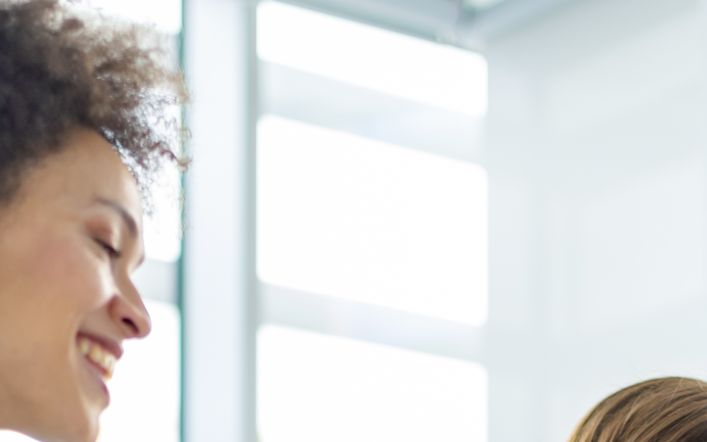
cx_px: 287
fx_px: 3391
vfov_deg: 7.2
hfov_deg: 11.9
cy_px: 811
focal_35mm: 176
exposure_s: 1/250
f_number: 2
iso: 250
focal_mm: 50
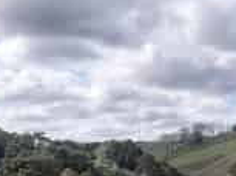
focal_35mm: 84
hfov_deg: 20.5
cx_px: 335
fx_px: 571
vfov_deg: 16.0
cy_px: 268
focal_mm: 3.92
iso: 64
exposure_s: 1/1902
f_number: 1.7
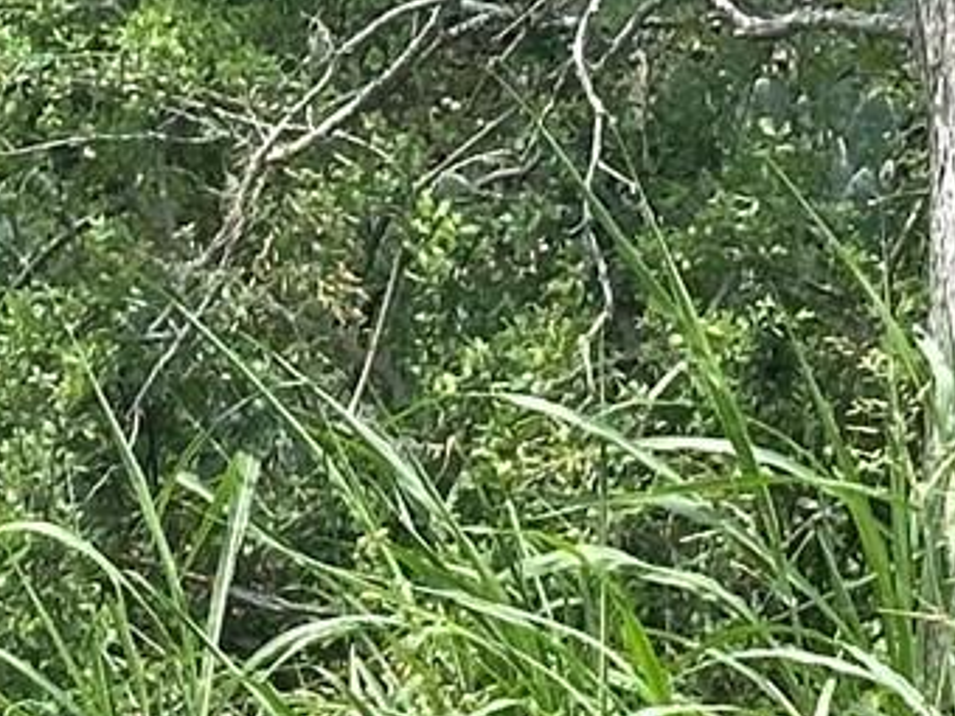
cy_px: -8
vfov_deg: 5.1
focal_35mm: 289
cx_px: 994
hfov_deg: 6.8
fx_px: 7973
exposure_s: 1/1639
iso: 64
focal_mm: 6.86
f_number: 1.78
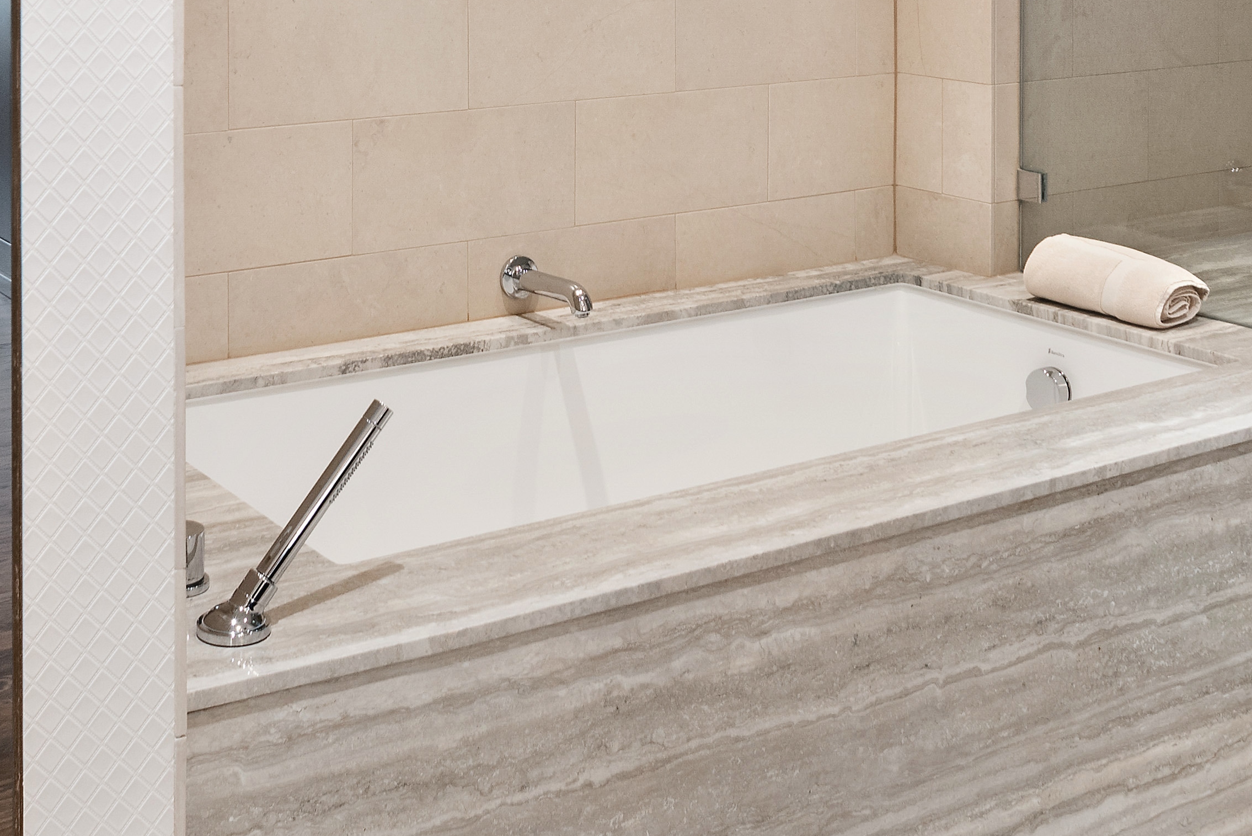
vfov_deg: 23.8
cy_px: -100
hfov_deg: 37.3
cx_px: 468
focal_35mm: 53
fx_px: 1844
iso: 400
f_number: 8
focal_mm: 20
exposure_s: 1/3
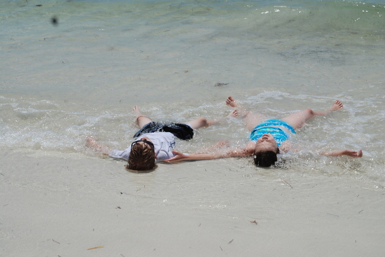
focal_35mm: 90
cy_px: 128
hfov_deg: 22.6
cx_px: 192
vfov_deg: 15.2
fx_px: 963
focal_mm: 60
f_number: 8
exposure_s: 1/1000
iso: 100
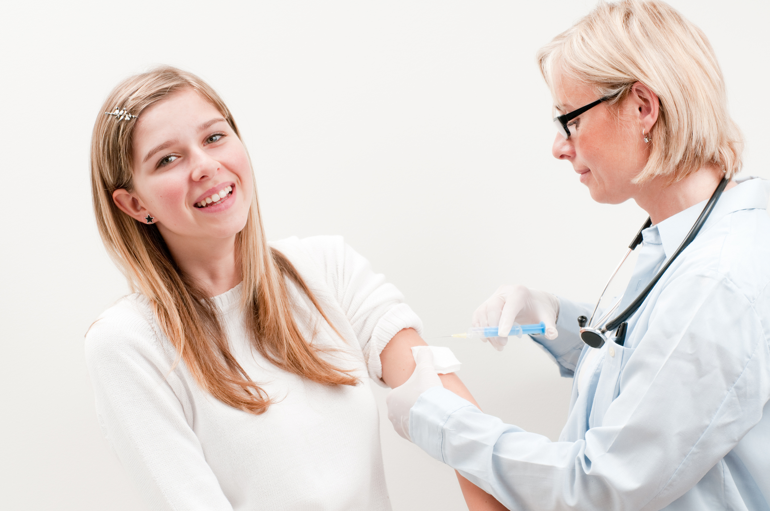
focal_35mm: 153
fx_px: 3268
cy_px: 256
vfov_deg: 8.9
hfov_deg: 13.4
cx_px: 385
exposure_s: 1/200
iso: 200
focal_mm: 102
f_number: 9
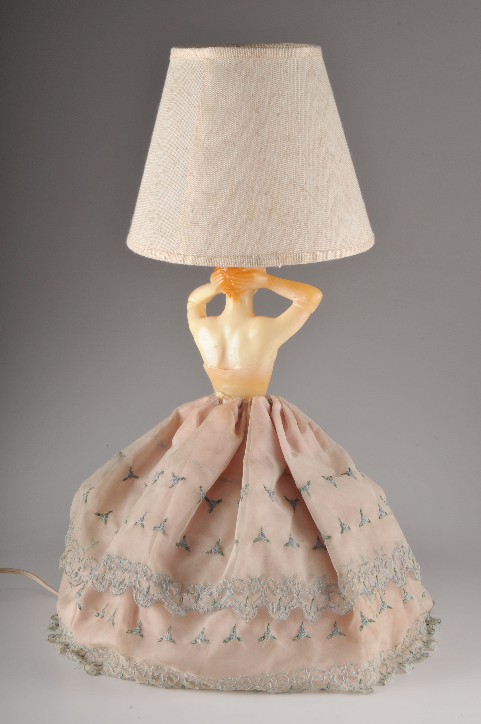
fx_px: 1055
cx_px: 240
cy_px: 362
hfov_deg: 25.7
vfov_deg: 37.9
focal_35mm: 52
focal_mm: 35
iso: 160
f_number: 22
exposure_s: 1/250
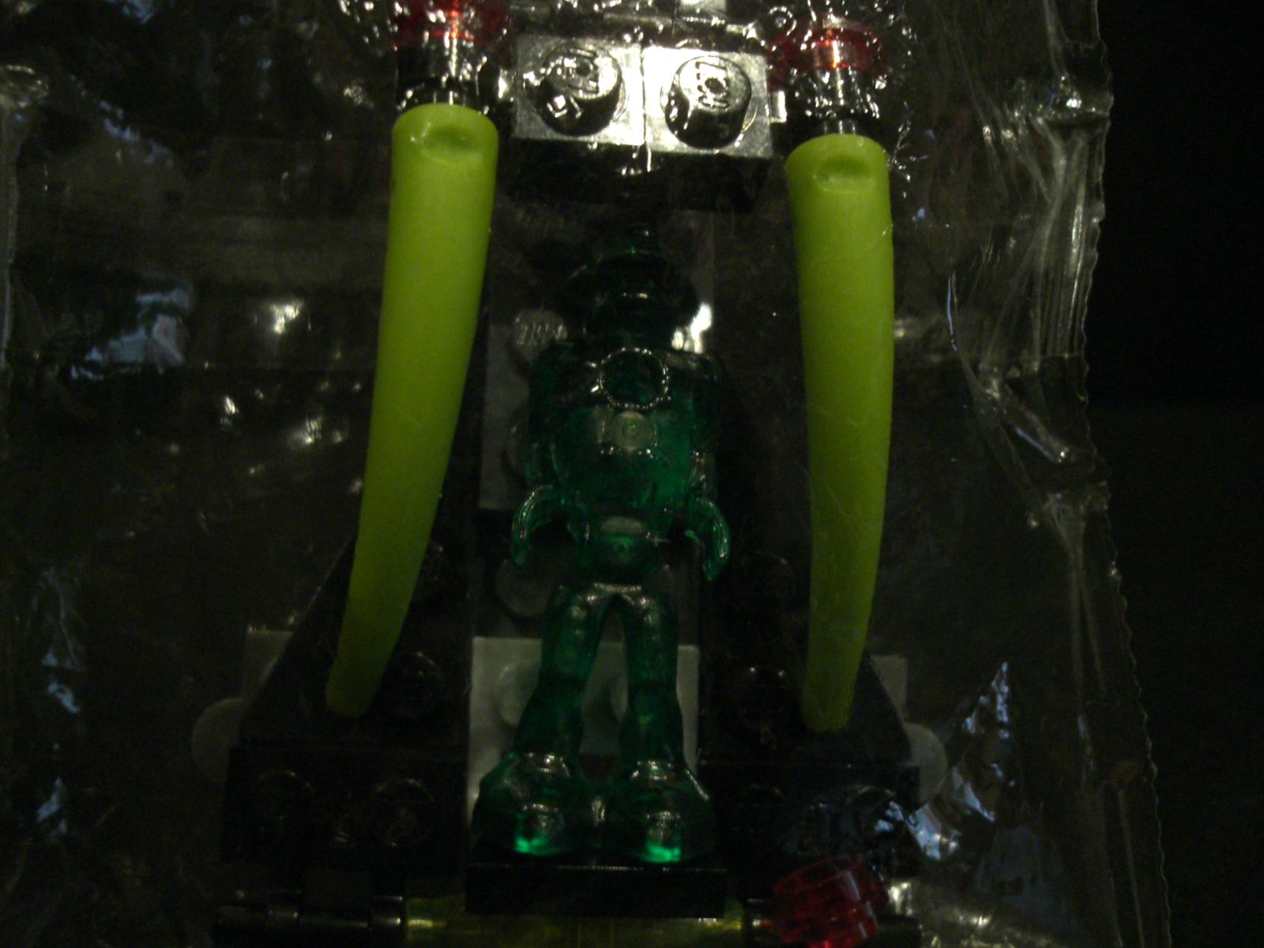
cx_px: 632
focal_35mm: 38
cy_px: 474
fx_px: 1388
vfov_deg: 37.7
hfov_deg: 49.0
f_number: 3.1
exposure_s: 1/8
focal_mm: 6.3
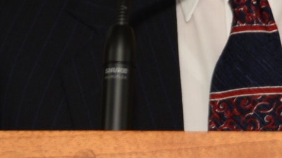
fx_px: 5279
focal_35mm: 706
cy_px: 139
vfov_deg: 1.7
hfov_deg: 3.1
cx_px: 152
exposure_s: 1/60
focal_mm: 85
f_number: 4
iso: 100
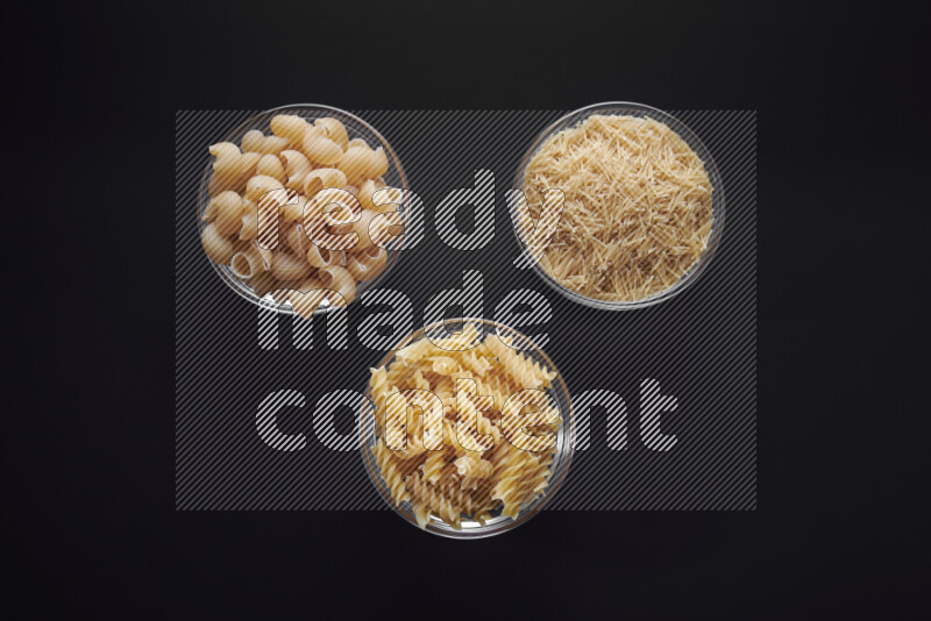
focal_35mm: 50
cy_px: 310
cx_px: 466
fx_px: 1293
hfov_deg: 39.6
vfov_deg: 27.0
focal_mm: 50
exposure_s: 1/100
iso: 100
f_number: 8
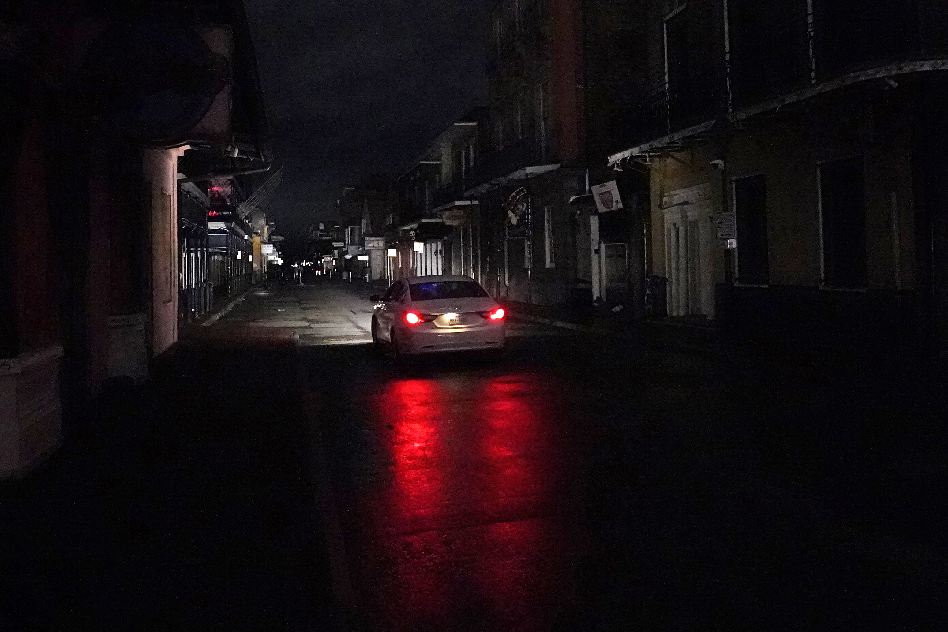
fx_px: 816
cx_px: 488
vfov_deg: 42.0
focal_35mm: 31
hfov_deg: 60.3
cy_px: 230
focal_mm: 16
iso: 25600
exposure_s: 1/125
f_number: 2.8
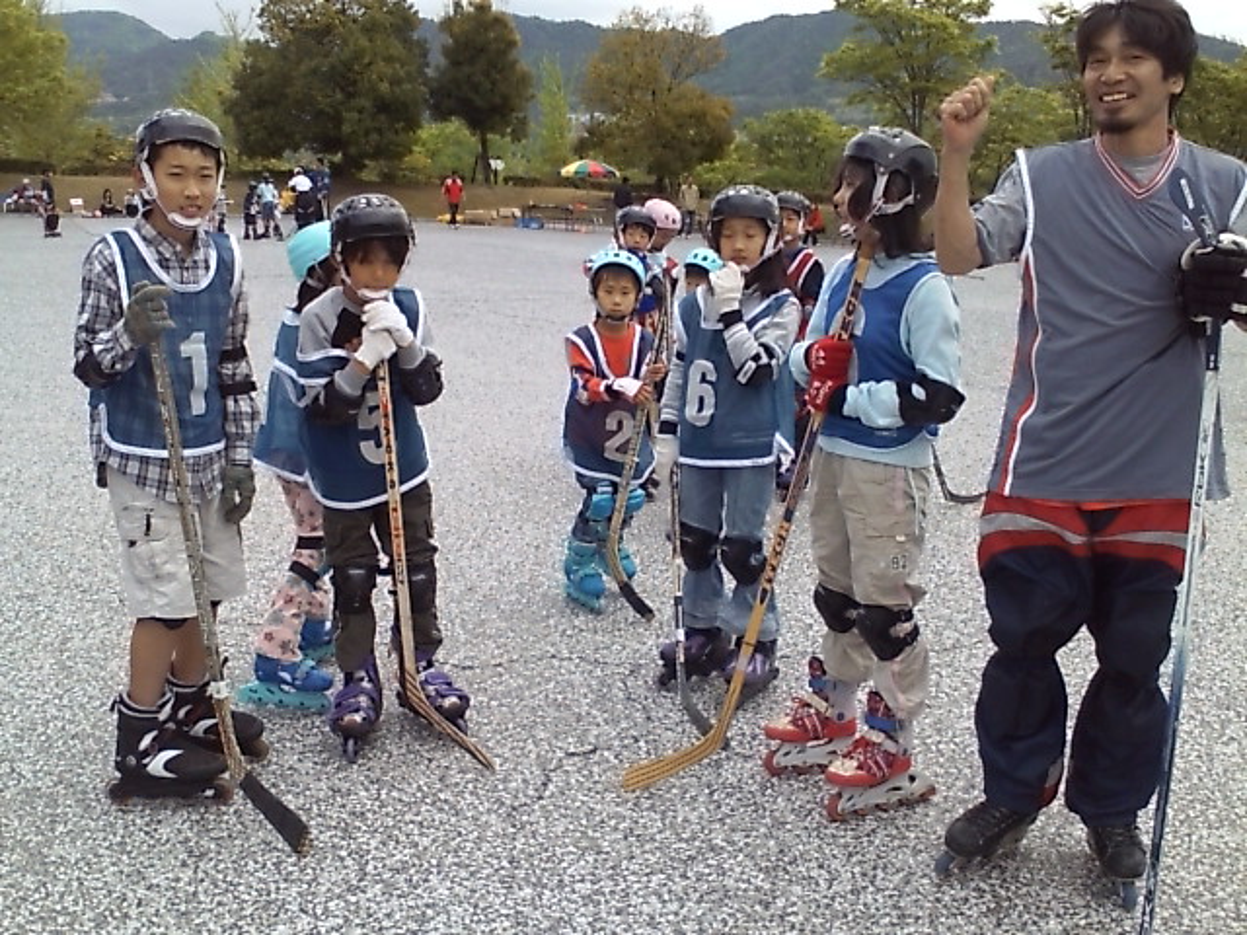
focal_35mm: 29
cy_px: 468
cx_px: 624
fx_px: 1045
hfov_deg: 61.7
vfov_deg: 48.2
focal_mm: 3.73
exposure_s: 1/625
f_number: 3.5
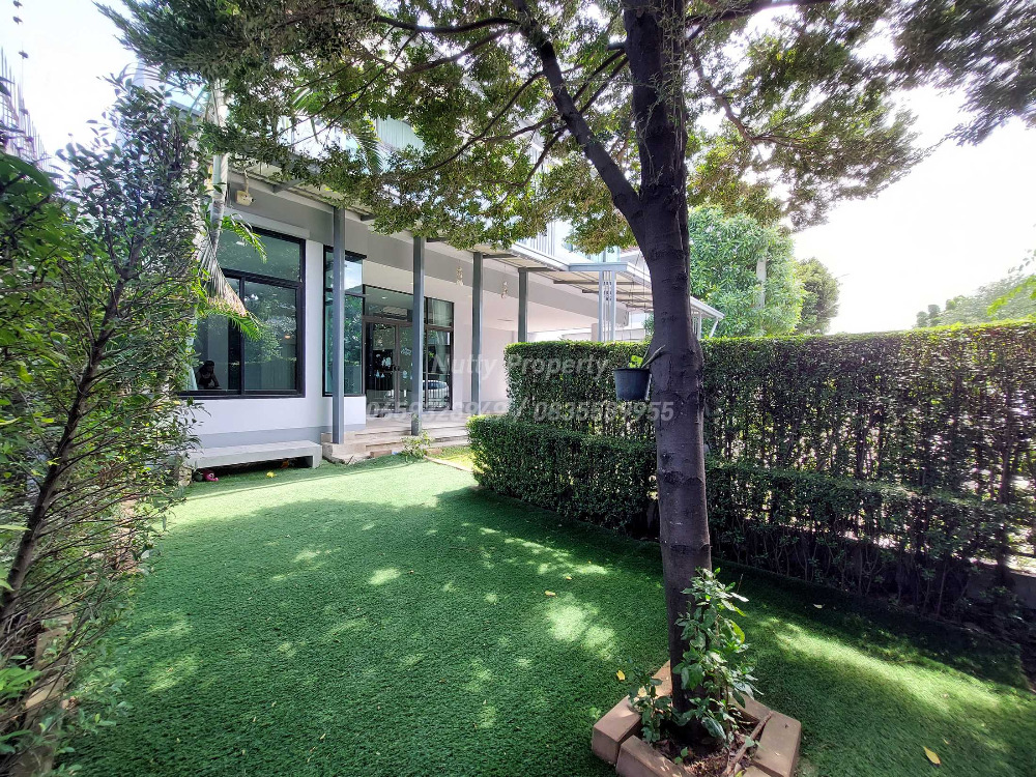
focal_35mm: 13
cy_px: 388
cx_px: 518
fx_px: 389
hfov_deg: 106.2
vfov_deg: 89.9
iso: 64
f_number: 2.2
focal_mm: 1.74
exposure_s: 1/100
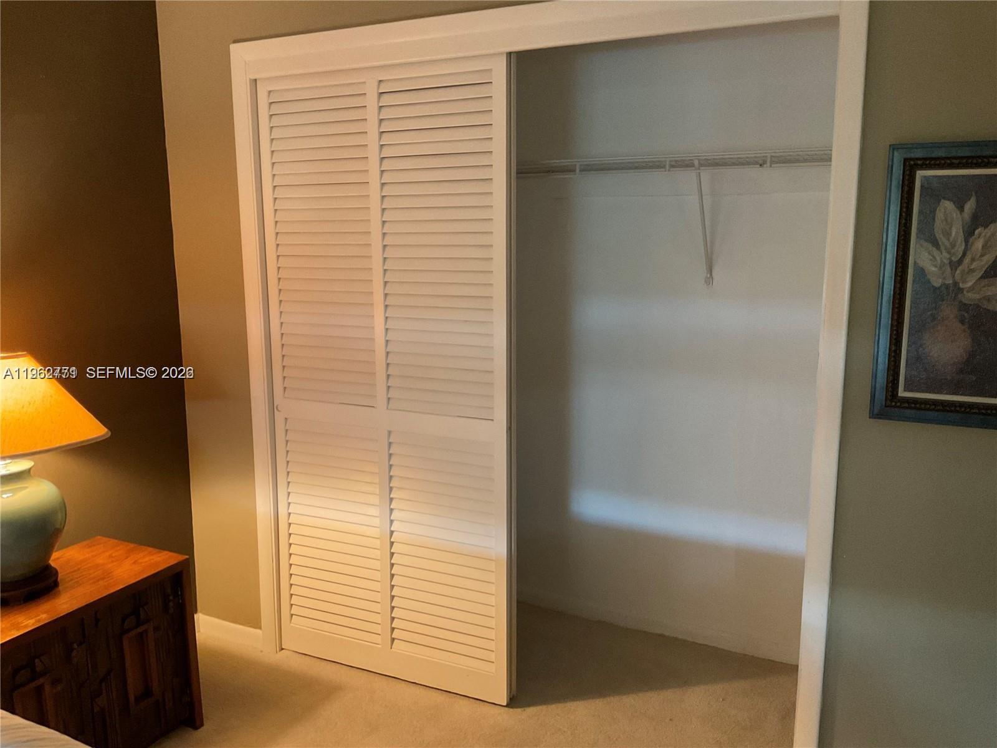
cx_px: 498
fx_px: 835
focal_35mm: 29
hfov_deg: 61.7
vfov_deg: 48.2
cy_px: 374
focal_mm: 3
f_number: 1.8
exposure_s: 1/40
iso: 320
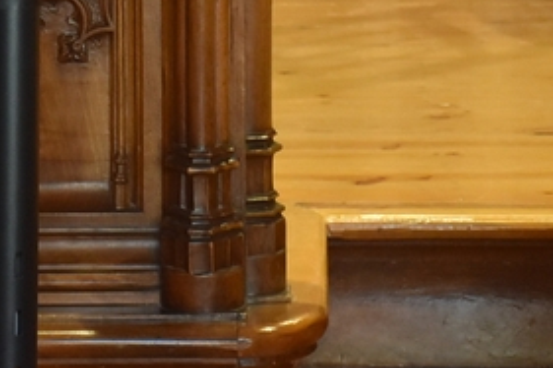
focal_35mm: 308
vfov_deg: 4.4
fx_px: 4728
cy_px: -274
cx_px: 362
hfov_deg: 6.7
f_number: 4.5
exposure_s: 1/60
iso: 1000
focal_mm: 48
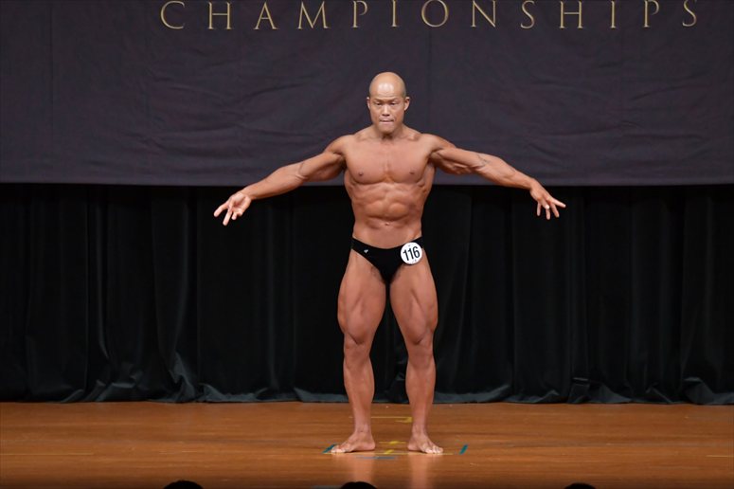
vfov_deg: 5.4
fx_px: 5197
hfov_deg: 8.1
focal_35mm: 255
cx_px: 367
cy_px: 244
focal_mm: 170
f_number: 5.6
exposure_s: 1/400
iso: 4000
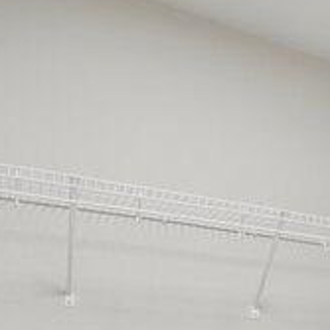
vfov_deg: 28.5
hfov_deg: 28.4
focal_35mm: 52
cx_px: 399
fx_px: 561
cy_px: 396
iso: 400
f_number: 8
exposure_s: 1/15
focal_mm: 16
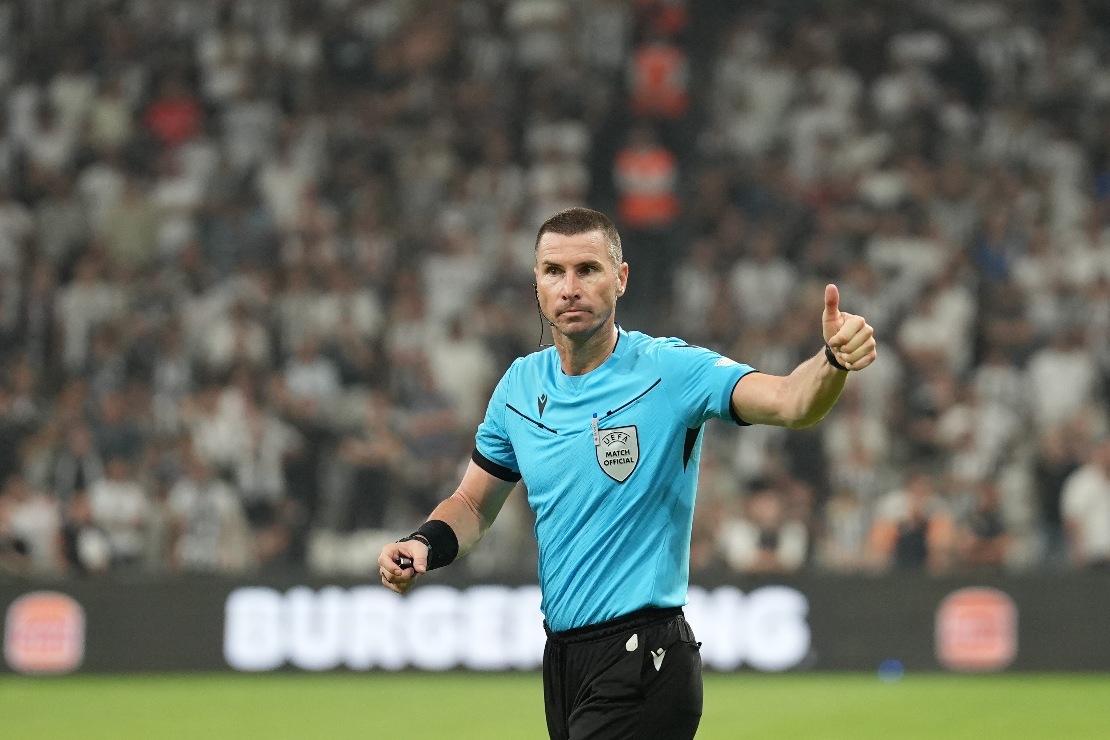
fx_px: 13442
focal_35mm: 436
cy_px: 341
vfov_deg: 3.2
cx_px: 724
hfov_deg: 4.7
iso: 2000
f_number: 2.8
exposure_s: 1/1600
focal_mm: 200
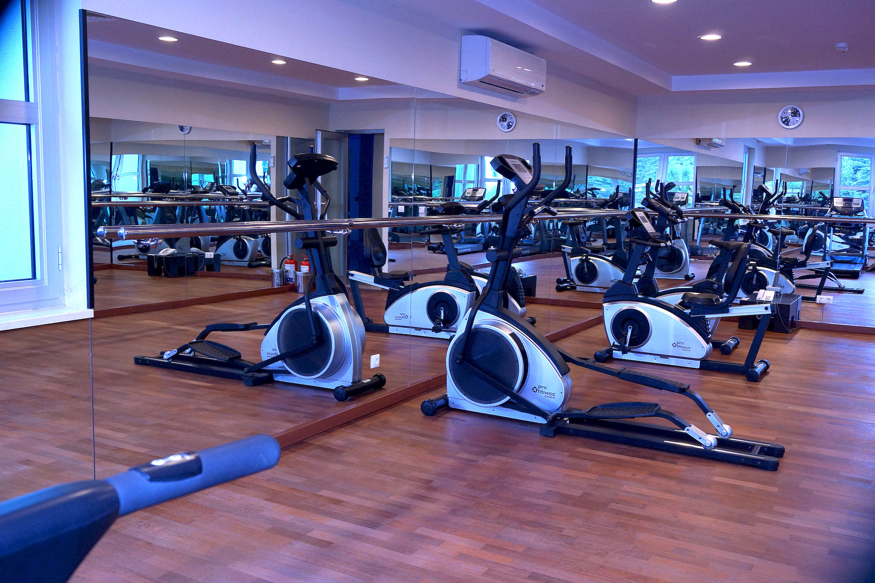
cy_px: 292
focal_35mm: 33
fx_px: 802
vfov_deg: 40.0
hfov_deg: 57.2
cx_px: 438
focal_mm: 22
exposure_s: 1/60
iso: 500
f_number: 5
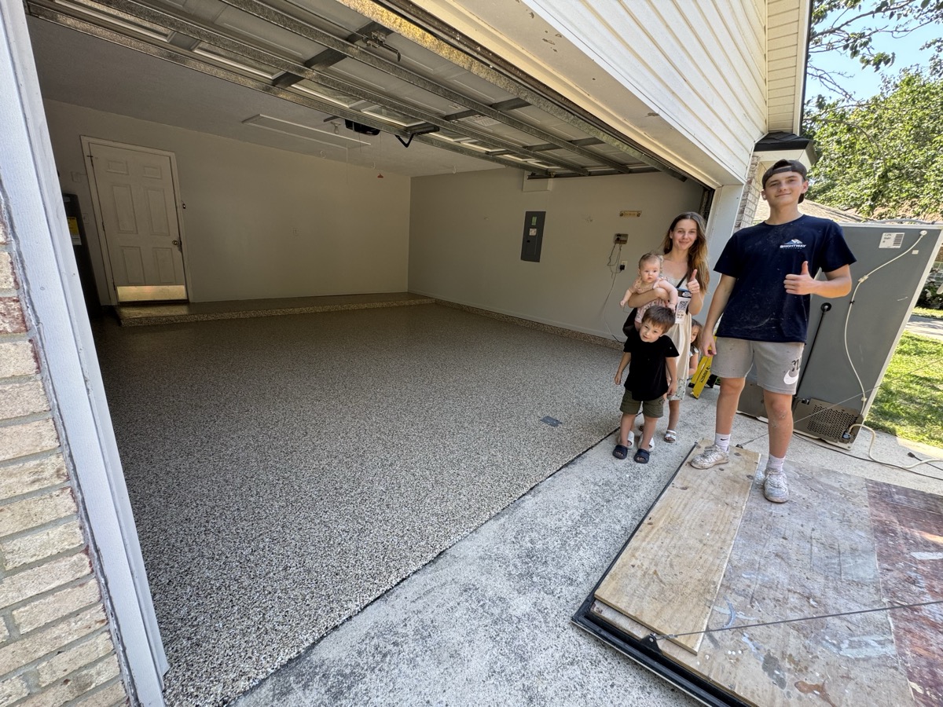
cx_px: 472
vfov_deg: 85.7
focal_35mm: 14
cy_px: 354
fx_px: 381
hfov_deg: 102.1
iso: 50
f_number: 2.2
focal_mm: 2.22
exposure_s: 1/99
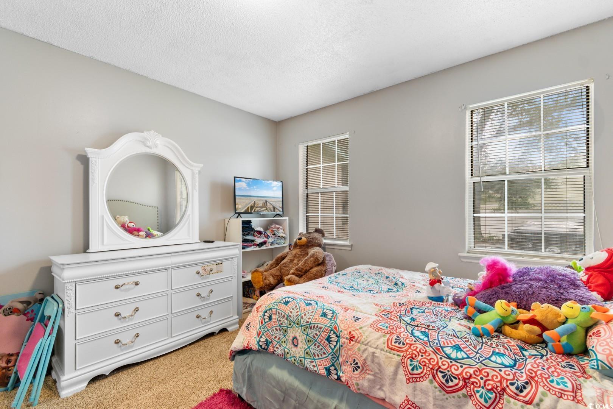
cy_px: 204
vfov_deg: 77.3
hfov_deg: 100.4
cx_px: 306
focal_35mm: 15
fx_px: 255
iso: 100
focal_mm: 10
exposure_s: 1/5
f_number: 4.5
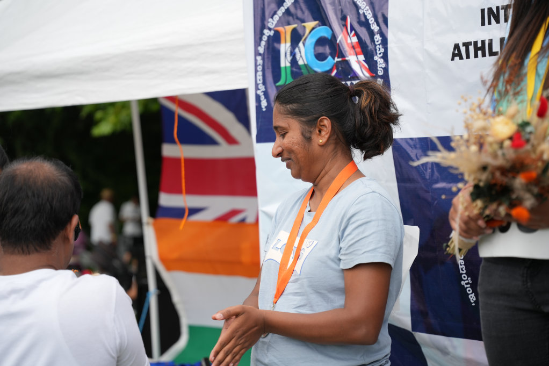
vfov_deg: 19.5
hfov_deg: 28.8
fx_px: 1067
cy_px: 183
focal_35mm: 70
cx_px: 274
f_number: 2.8
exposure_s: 1/2000
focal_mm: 70
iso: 250
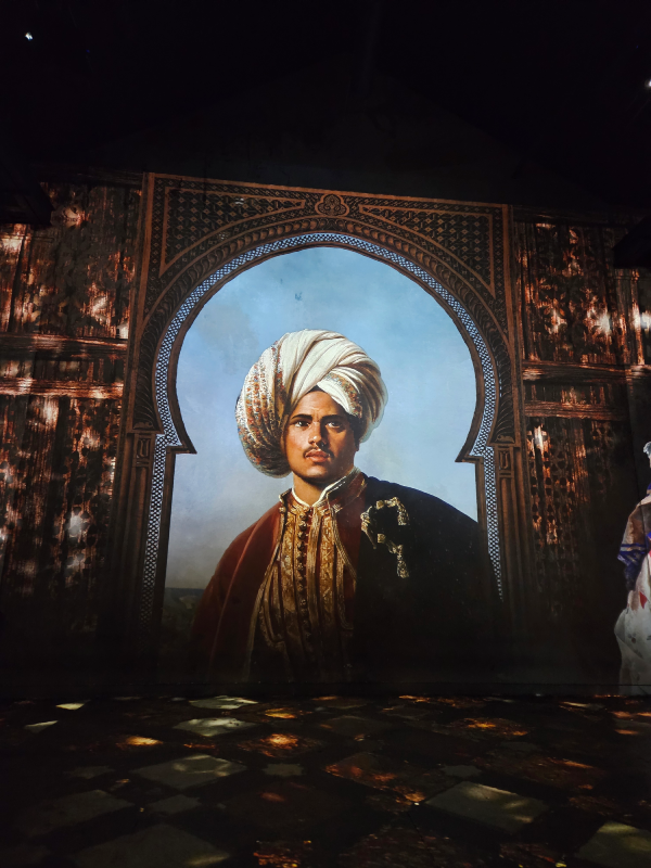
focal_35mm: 23
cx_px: 326
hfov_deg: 58.9
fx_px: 577
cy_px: 434
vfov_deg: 73.9
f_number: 1.8
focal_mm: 5.4
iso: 1250
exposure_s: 1/23
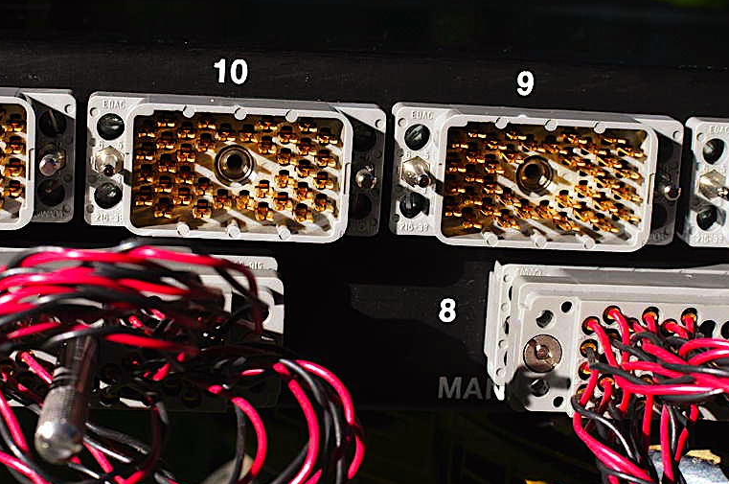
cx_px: 260
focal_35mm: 83
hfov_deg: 24.5
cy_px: 286
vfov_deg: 16.4
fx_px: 1674
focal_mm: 35
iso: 140
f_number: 8
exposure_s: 1/125
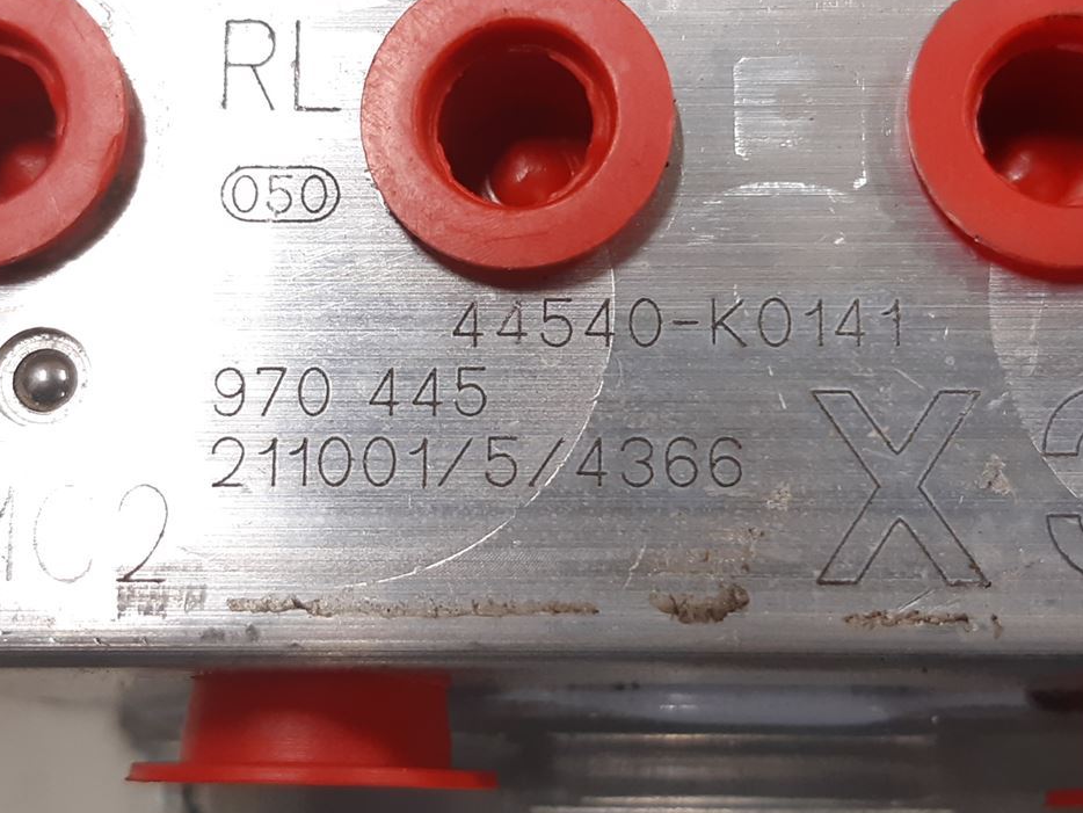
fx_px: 1784
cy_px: 377
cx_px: 501
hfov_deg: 33.8
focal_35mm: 57
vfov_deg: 25.7
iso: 125
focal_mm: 3.93
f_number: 1.7
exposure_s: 1/50
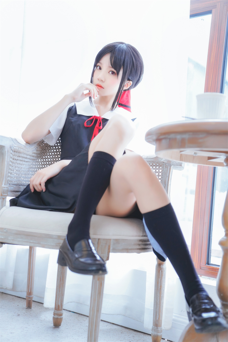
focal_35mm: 48
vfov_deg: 41.1
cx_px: 114
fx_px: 456
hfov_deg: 28.1
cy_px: 171
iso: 800
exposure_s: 1/125
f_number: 2.8
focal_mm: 48
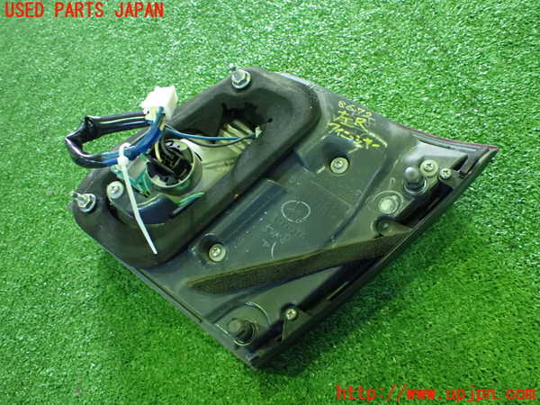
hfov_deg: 60.0
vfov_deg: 46.8
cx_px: 270
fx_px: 468
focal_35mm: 30
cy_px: 202
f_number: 2.3
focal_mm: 5.4
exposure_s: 1/30
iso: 1250
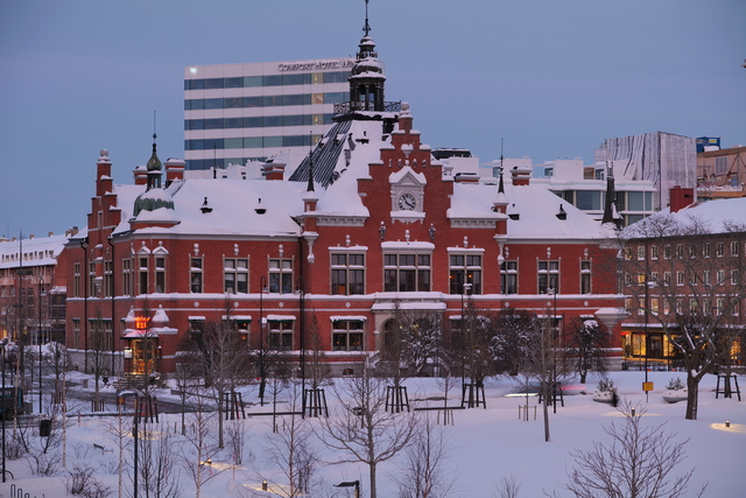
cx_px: 373
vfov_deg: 14.0
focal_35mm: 98
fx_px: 2031
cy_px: 249
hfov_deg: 20.8
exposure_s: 1/3.2
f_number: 5.6
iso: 100
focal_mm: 98
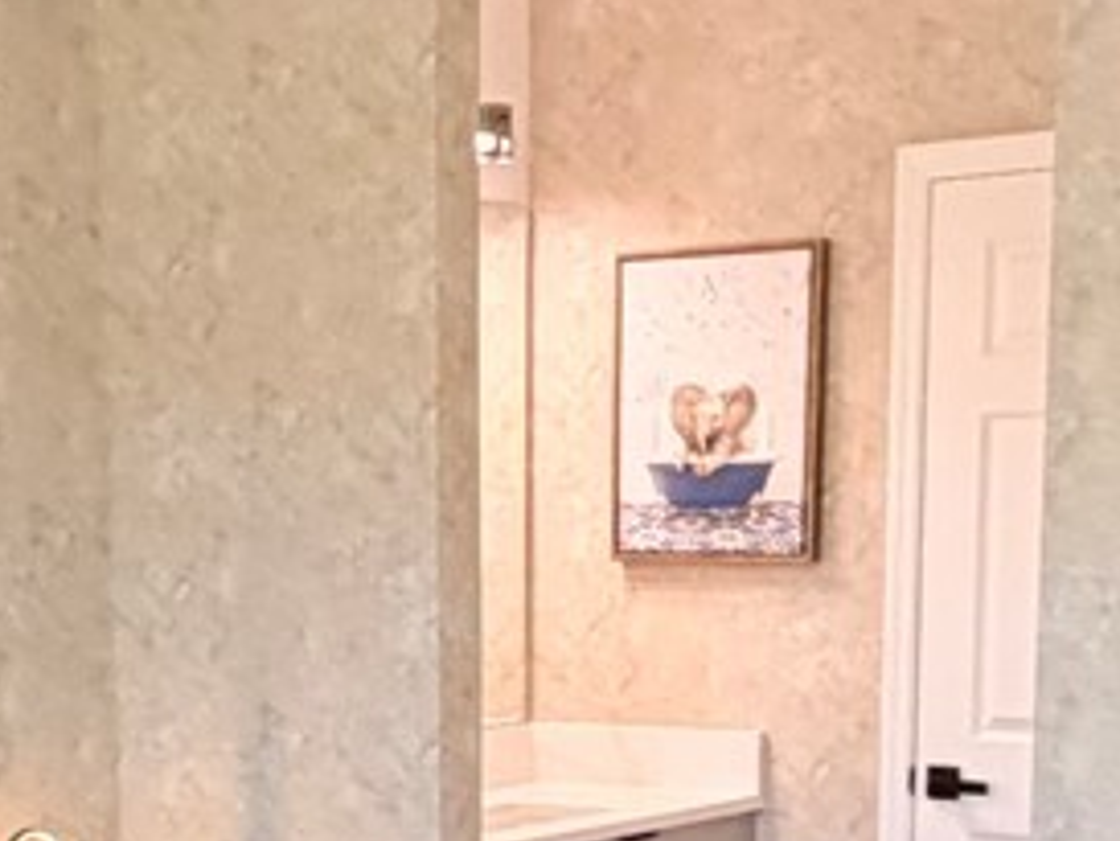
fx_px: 2654
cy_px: 993
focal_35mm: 82
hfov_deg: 23.6
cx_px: 304
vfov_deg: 17.2
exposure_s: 1/120
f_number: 2.2
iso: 250
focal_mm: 2.22
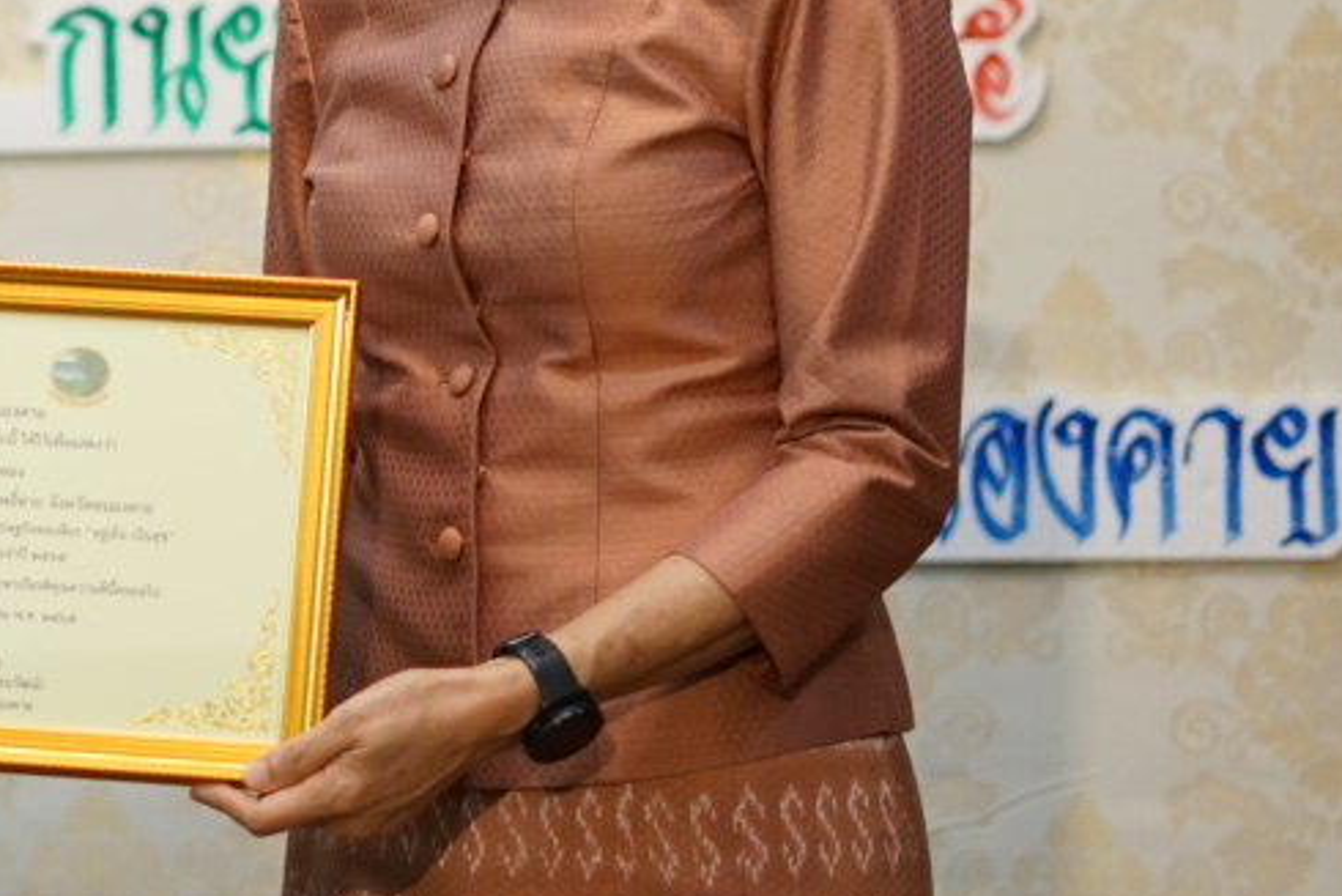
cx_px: -268
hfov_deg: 12.2
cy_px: -129
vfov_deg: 8.3
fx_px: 6152
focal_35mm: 165
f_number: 1.8
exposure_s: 1/125
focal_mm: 50
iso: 400
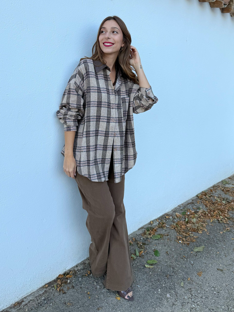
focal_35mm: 24
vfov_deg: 71.6
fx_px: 216
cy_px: 156
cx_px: 117
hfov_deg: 56.8
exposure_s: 1/461
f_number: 1.78
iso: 80
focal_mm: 6.76
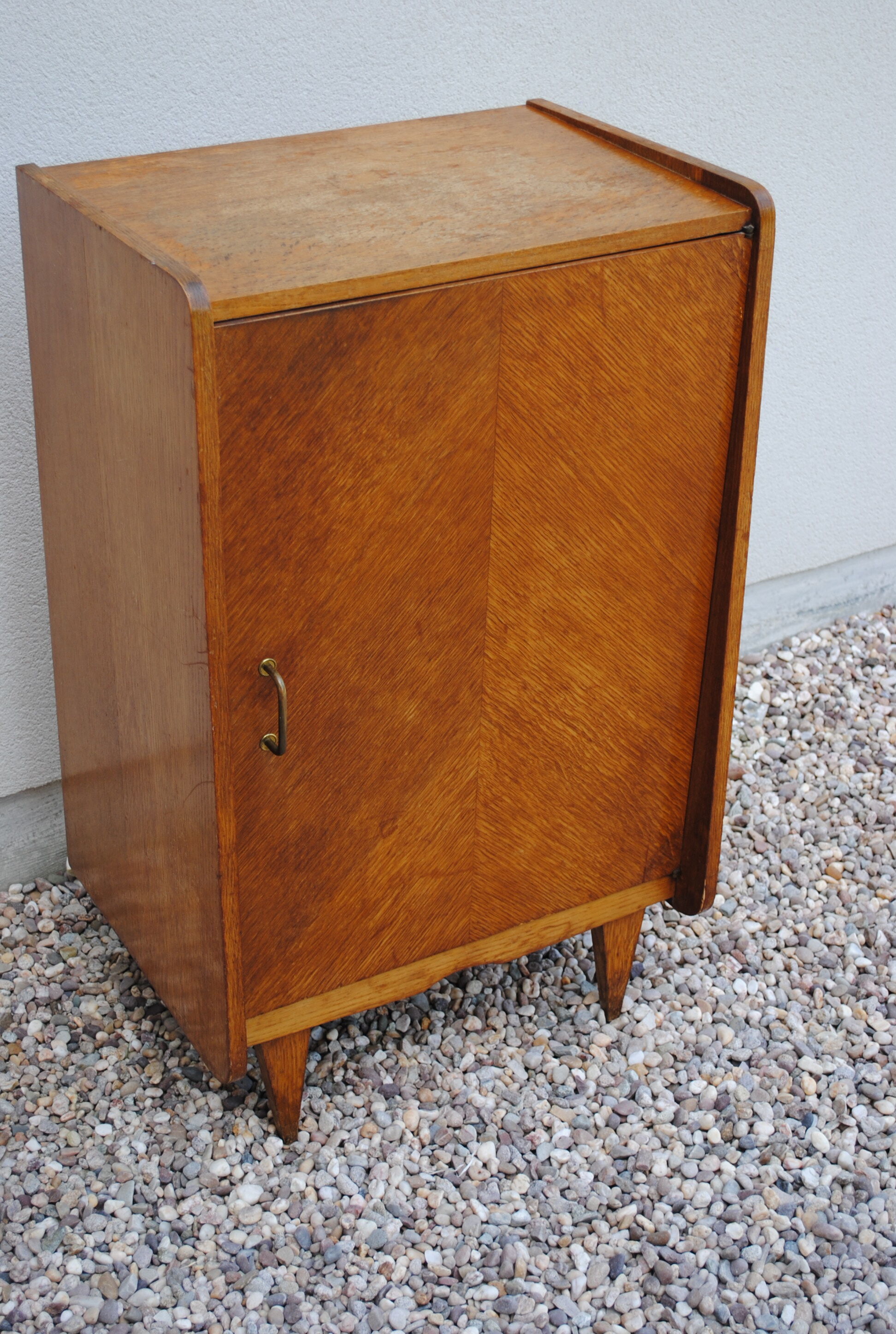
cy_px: 667
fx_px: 1951
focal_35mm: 52
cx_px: 448
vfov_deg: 37.8
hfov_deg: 25.9
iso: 140
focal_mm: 35
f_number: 5.6
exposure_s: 1/125
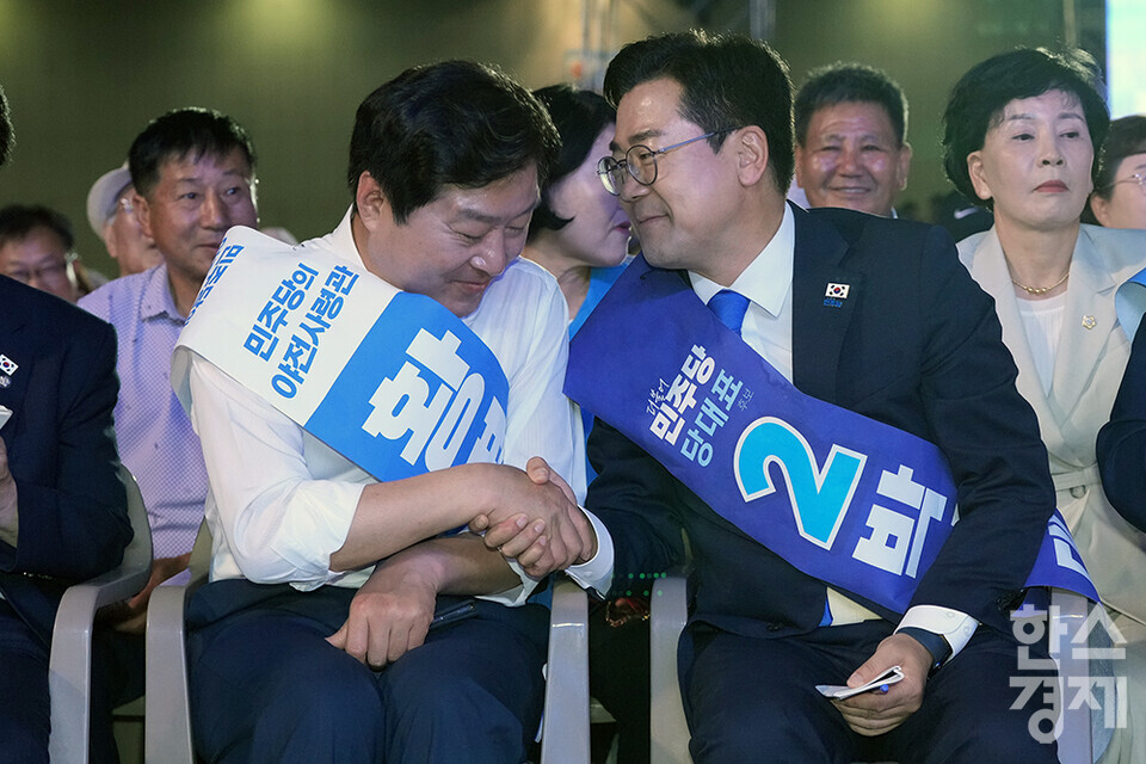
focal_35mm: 70
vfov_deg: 19.5
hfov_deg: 28.8
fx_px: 2228
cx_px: 573
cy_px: 382
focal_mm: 70
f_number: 5
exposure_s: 1/160
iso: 3200
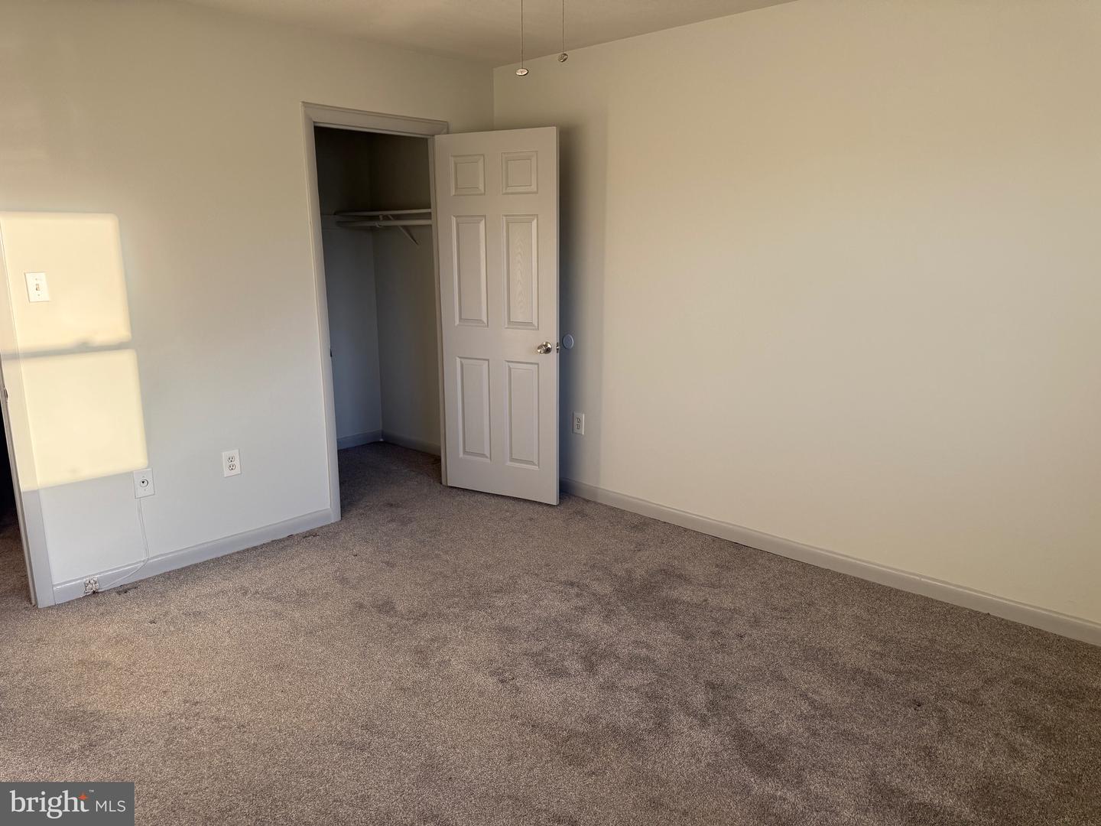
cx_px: 550
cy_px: 413
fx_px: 763
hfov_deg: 71.6
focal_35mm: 24
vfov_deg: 56.8
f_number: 1.78
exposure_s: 1/232
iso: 160
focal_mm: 6.76
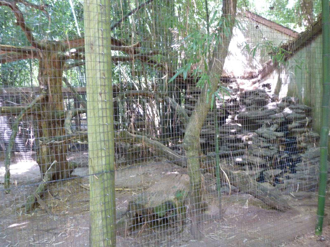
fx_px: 238
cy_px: 124
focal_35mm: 25
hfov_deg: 69.4
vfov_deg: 54.9
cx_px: 165
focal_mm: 4.5
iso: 400
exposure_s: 1/13
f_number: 2.8
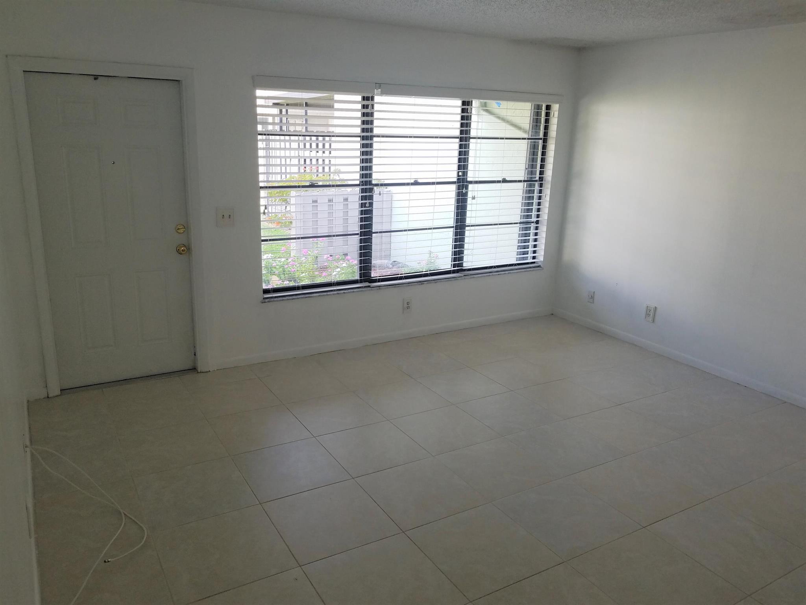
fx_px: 605
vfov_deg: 53.1
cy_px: 302
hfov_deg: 67.3
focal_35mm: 26
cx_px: 403
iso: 50
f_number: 1.7
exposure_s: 1/141
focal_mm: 4.2
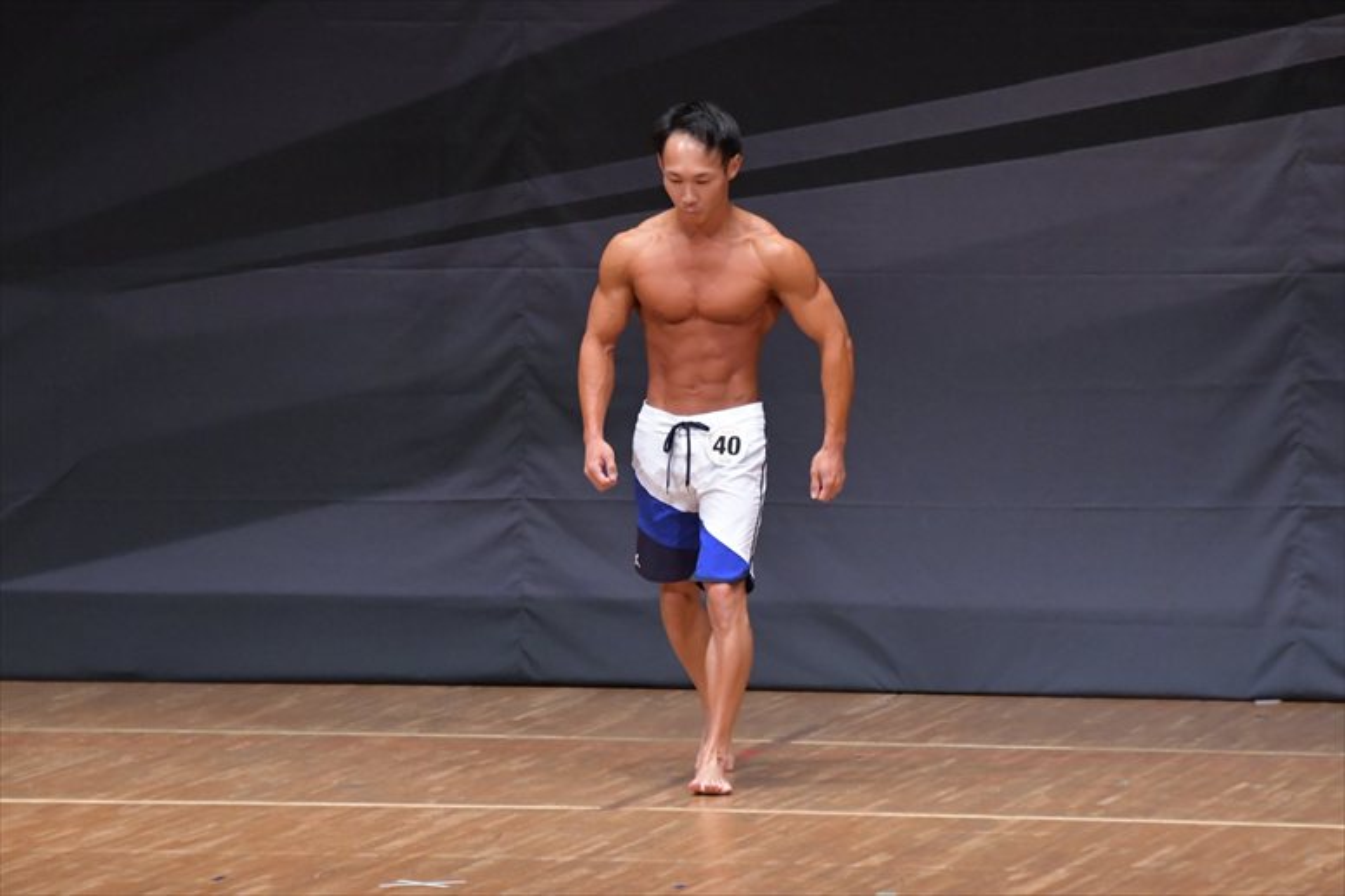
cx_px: 672
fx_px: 11763
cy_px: 448
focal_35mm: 315
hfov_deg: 6.5
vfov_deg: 4.4
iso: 6400
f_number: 5.6
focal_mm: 210
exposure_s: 1/400
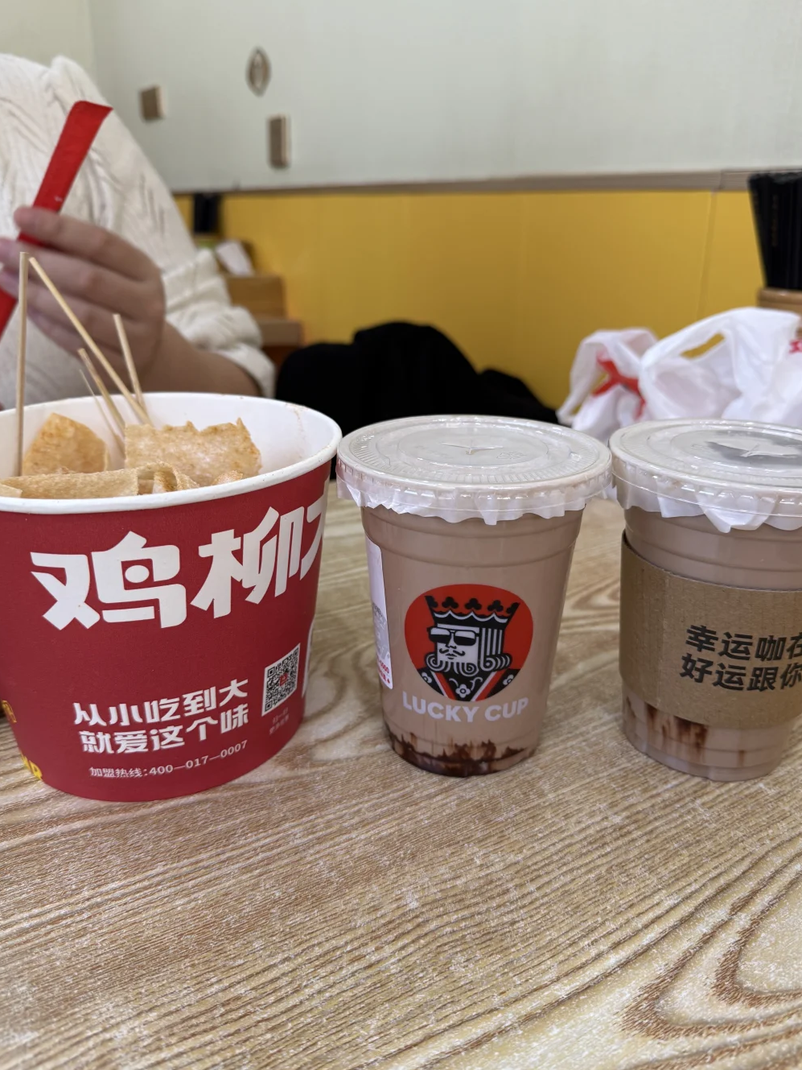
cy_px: 535
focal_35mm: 26
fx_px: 803
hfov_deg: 53.1
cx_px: 417
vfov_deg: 67.3
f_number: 1.78
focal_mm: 6.76
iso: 100
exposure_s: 1/100
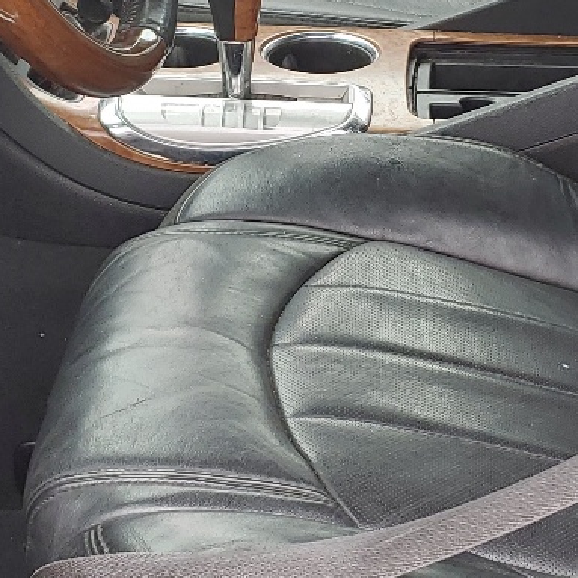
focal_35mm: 96
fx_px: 1814
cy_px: 155
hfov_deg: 18.1
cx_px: 324
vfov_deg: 18.0
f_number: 1.5
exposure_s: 1/119
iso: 50
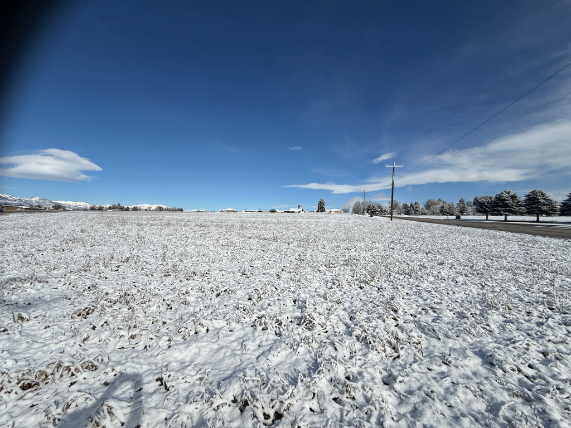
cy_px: 214
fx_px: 231
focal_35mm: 14
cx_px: 286
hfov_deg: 102.1
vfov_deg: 85.7
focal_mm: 2.22
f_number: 2.2
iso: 32
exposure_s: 1/5155
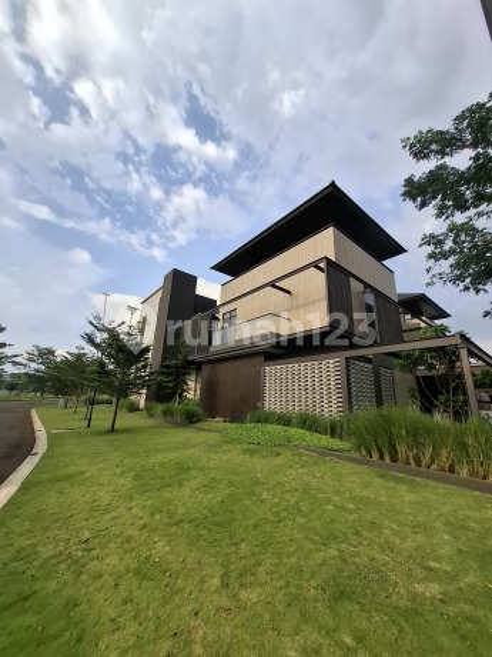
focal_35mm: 13
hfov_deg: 89.9
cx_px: 246
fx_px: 246
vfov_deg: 106.2
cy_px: 328
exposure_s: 1/725
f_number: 2.2
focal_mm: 1.74
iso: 40
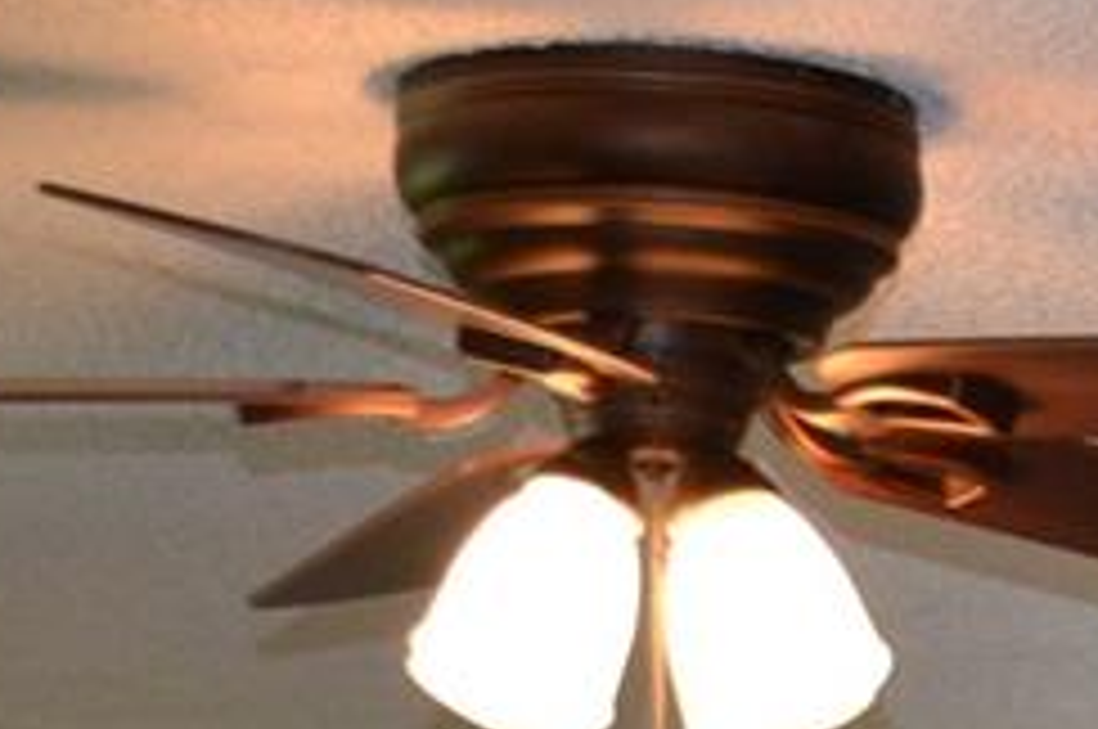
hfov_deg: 9.5
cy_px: 1948
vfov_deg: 6.5
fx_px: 6000
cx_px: 2452
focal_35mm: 197
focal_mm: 20
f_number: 3.8
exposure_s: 1/60
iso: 450
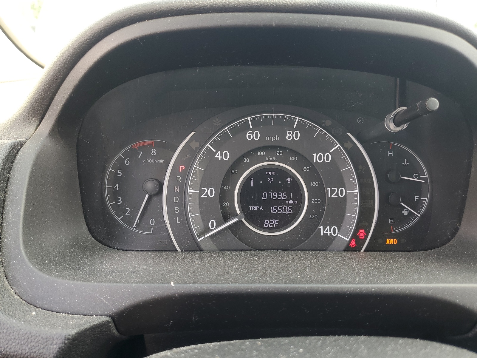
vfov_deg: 53.1
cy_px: 179
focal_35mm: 26
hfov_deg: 67.3
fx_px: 358
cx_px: 238
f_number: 1.5
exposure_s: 1/127
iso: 50
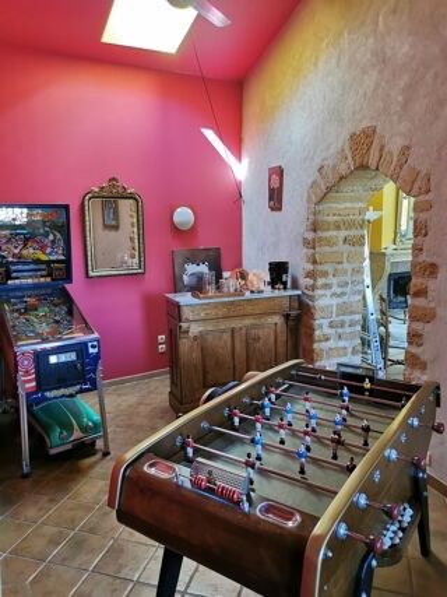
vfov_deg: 65.3
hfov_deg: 51.3
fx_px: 465
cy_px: 298
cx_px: 224
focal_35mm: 27
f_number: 1.8
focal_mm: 5.58
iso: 250
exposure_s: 1/100
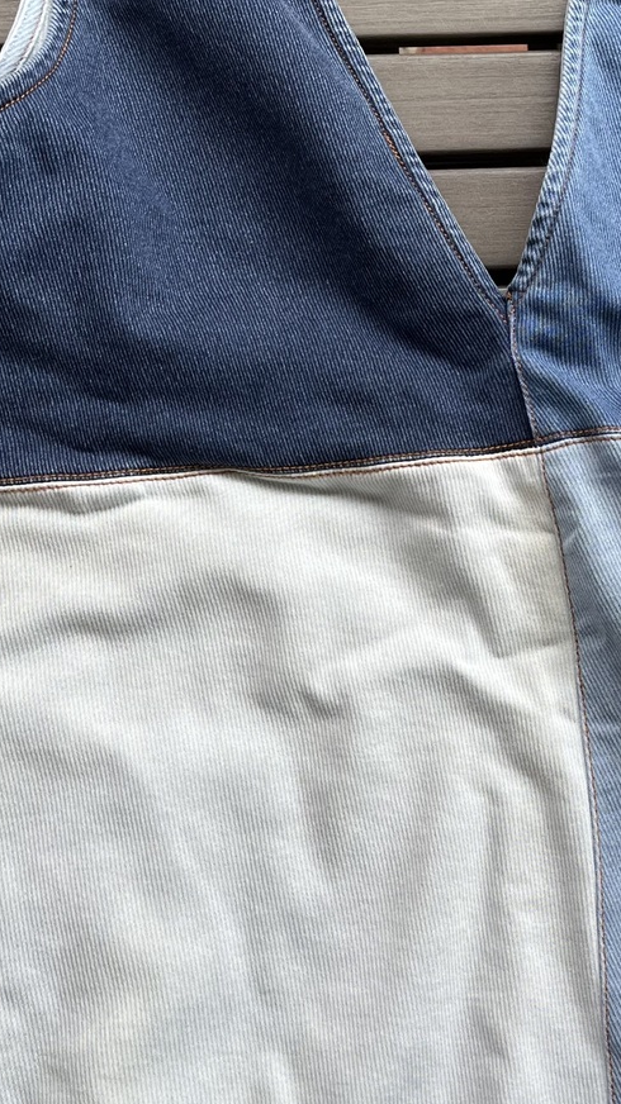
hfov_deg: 22.4
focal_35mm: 52
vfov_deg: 39.8
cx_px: 579
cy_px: 608
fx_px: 1523
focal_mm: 5.1
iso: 50
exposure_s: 1/452
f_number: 1.6
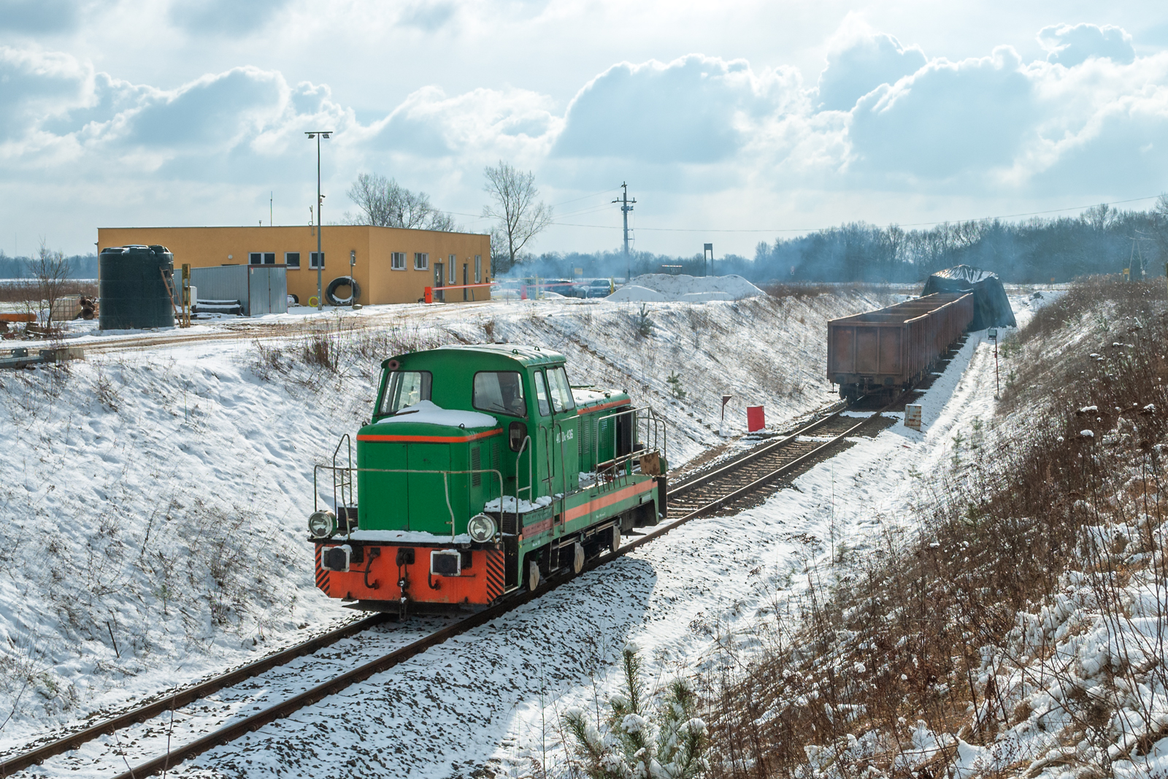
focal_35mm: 44
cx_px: 584
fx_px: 1411
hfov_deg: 45.0
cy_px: 390
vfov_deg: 30.9
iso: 100
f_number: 10
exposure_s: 1/500
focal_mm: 29
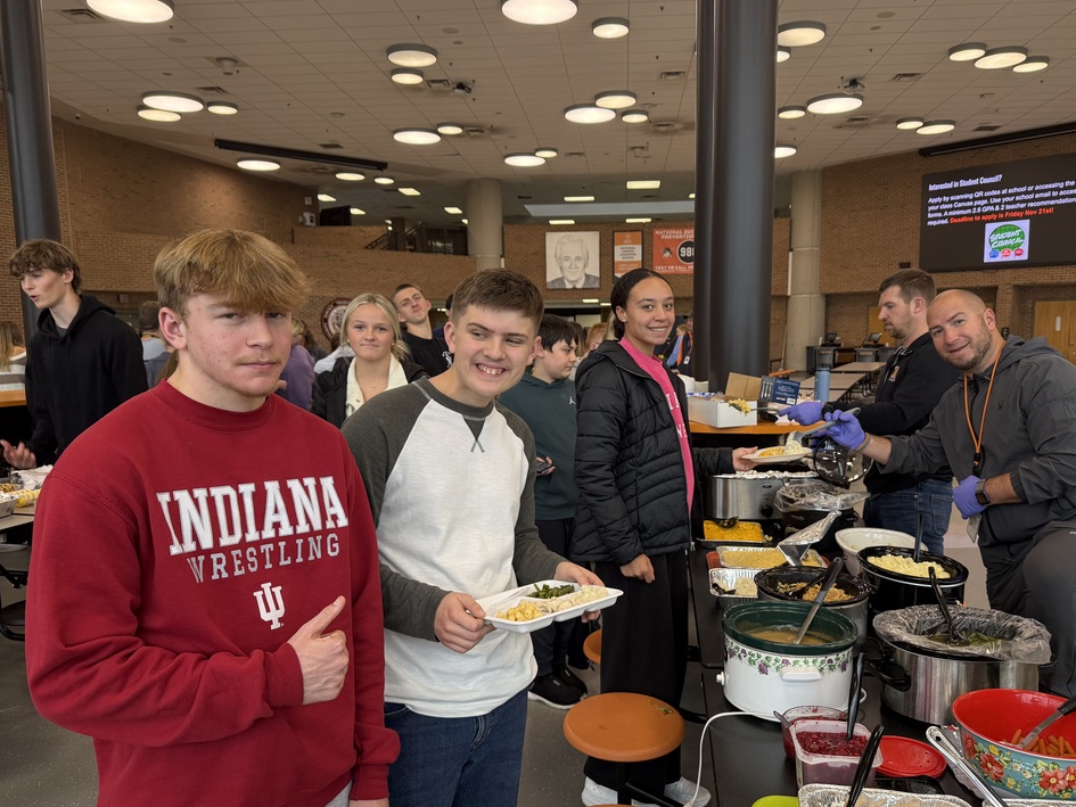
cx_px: 572
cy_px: 427
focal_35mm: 26
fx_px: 808
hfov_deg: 67.2
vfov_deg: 53.0
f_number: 1.78
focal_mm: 6.76
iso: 200
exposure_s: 1/148
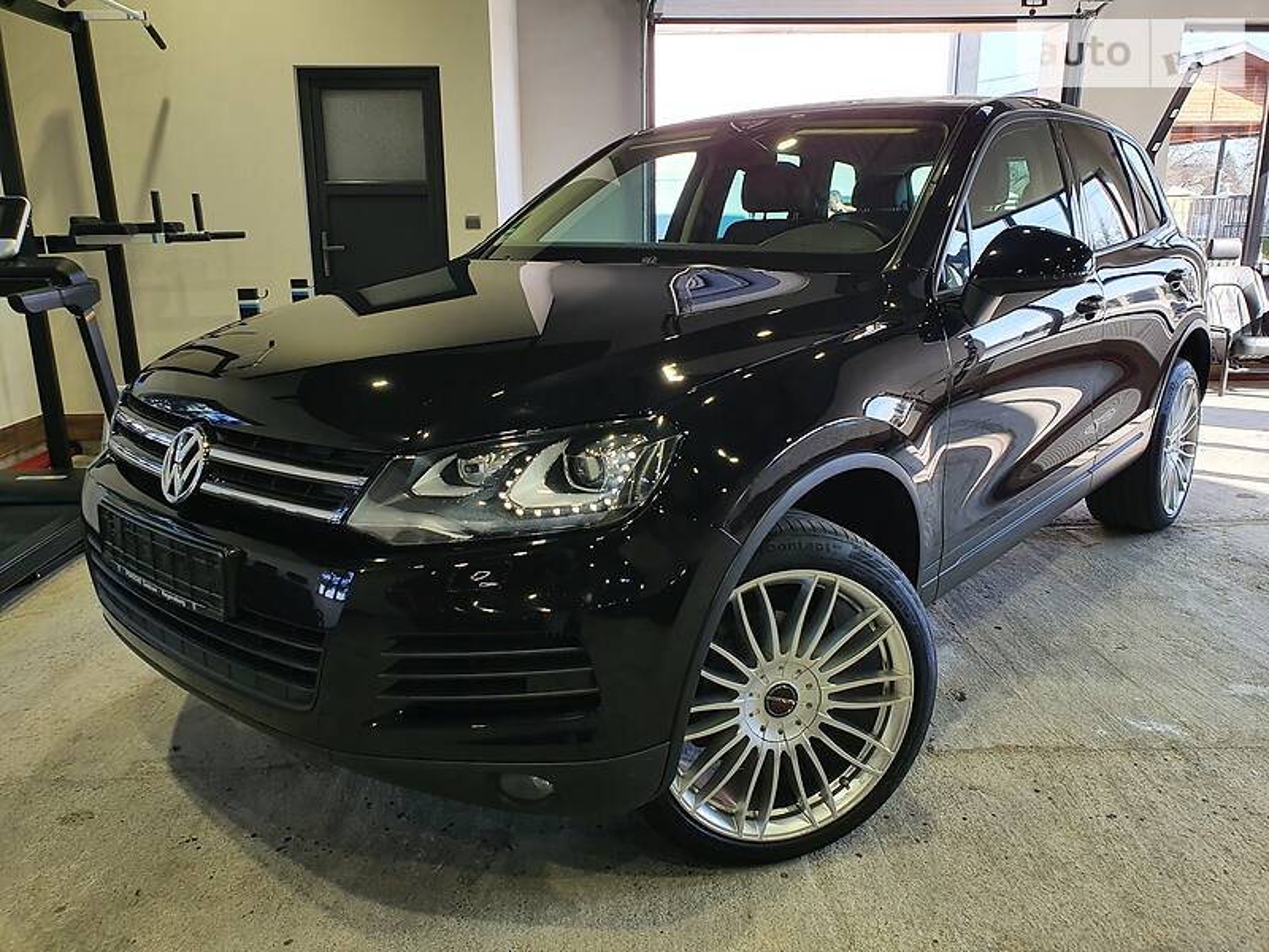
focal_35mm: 26
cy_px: 476
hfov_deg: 67.3
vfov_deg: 53.1
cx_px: 634
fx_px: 953
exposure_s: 1/105
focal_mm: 4.3
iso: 50
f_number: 2.4
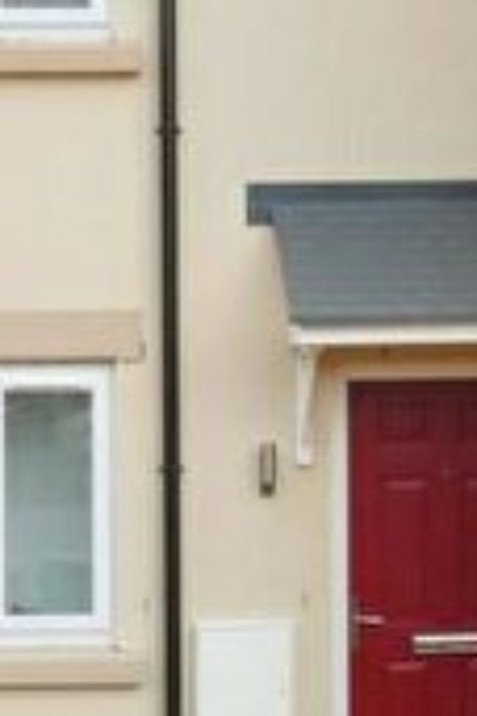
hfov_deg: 16.1
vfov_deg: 23.8
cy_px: 492
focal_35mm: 85
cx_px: 224
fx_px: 1689
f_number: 2.8
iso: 80
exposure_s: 1/640
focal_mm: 3.6
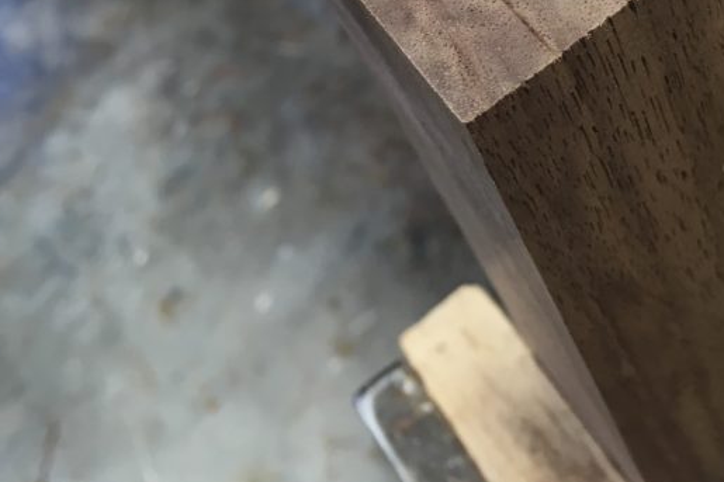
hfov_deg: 33.3
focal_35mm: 60
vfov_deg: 21.0
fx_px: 1206
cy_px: -104
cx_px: 427
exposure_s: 1/30
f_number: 2.2
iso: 50
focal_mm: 4.15
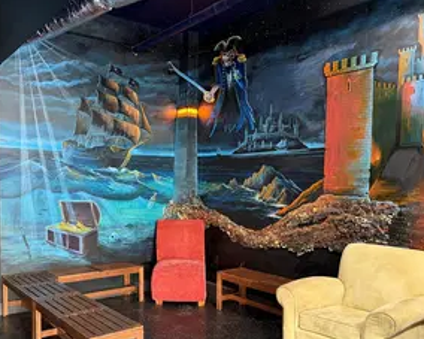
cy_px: 211
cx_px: 163
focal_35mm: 33
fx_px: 414
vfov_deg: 44.2
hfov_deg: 53.7
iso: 800
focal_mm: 6.76
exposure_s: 1/60
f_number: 1.78
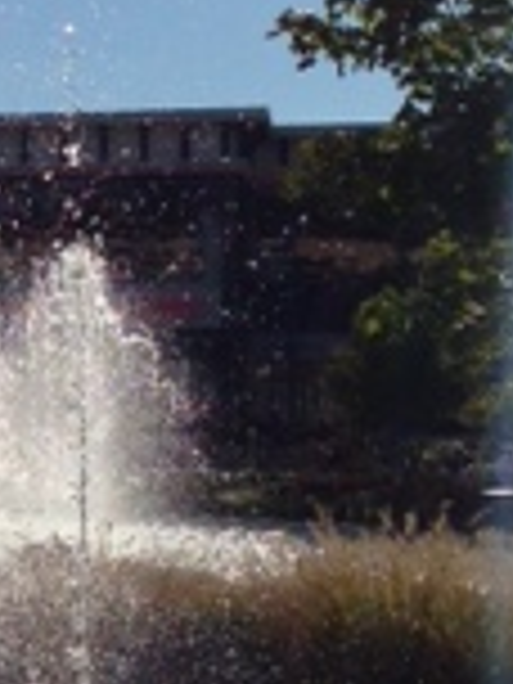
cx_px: -540
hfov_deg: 9.9
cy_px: 256
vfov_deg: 14.2
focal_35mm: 139
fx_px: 2747
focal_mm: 4.12
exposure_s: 1/5435
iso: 50
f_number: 2.4
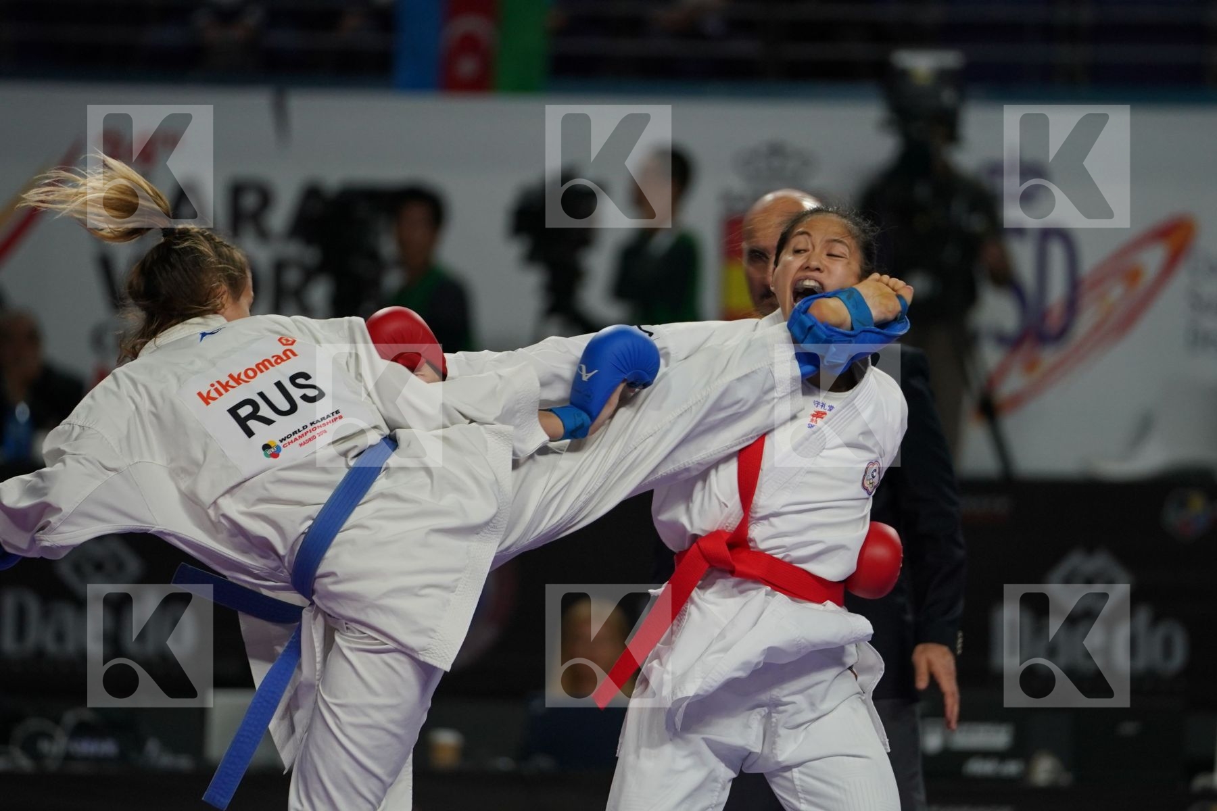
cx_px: 608
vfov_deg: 4.6
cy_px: 406
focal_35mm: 300
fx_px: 10141
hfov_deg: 6.9
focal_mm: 200
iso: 1000
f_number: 2.8
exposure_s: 1/1000
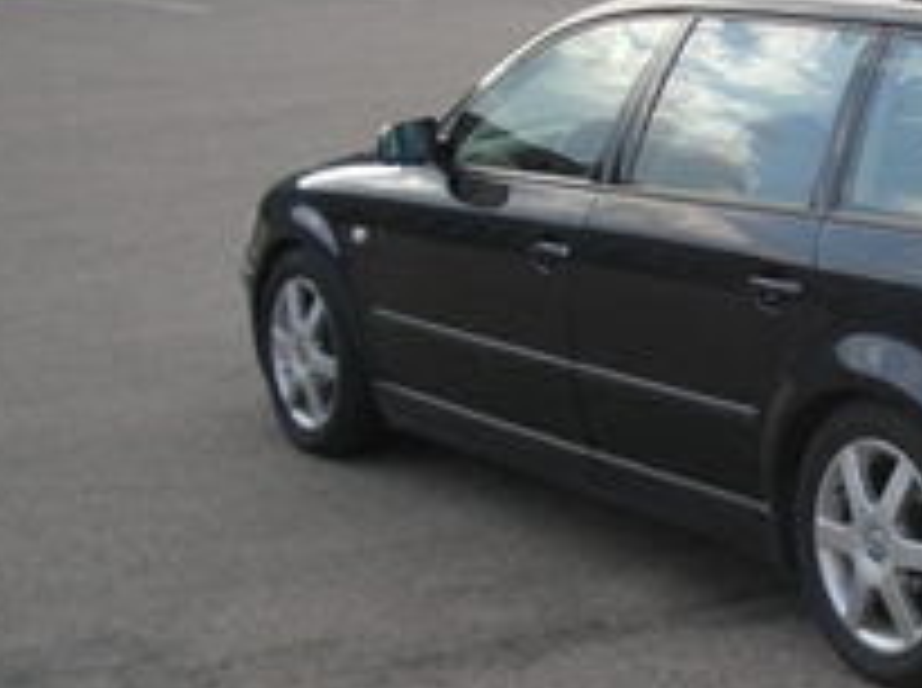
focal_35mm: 94
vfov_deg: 15.7
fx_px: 2499
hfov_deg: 20.1
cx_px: 989
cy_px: 265
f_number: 2.6
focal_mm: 5.8
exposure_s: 1/320
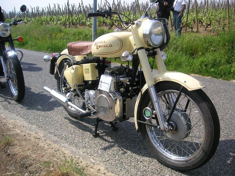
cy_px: 88
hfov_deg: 50.1
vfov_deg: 38.7
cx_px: 118
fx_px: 251
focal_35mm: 37
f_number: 6.7
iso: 50
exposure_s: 1/180
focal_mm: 6.1
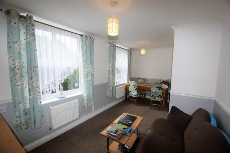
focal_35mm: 15
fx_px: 96
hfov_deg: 100.4
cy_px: 76
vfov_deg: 77.2
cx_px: 115
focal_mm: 10
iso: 125
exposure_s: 1/160
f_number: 4
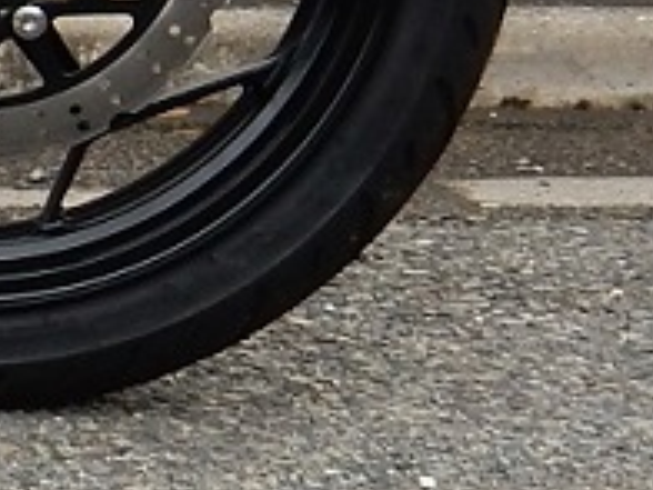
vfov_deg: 5.5
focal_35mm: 263
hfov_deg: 6.9
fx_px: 4961
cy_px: -453
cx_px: -1239
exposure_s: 1/80
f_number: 4.2
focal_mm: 7.6
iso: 125
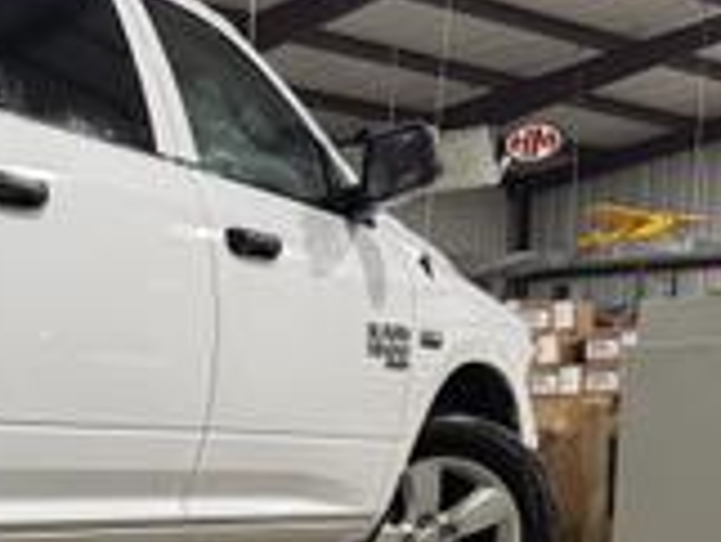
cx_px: -372
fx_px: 1563
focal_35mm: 75
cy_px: 569
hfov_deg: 21.6
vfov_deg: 19.0
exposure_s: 1/60
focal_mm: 6.76
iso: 200
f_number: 1.78
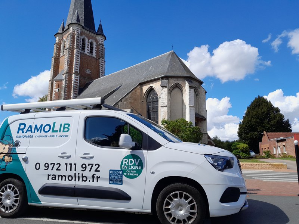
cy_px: 112
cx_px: 150
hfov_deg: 67.3
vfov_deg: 53.1
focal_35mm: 26
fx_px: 225
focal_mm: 4
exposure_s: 1/1919
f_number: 1.8
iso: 40
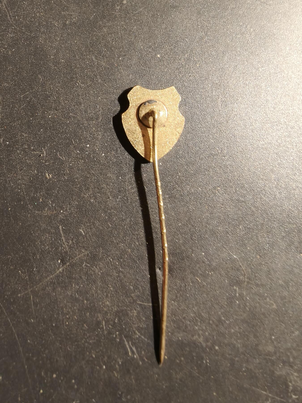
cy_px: 202
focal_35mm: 23
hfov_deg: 58.9
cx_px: 151
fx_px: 268
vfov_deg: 73.9
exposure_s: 1/50
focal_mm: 2.32
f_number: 2
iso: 400
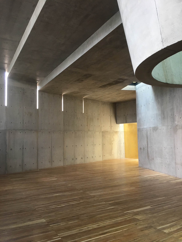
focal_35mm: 29
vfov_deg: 61.7
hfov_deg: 48.2
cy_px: 121
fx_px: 203
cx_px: 91
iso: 40
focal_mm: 4.15
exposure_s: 1/30
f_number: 2.2
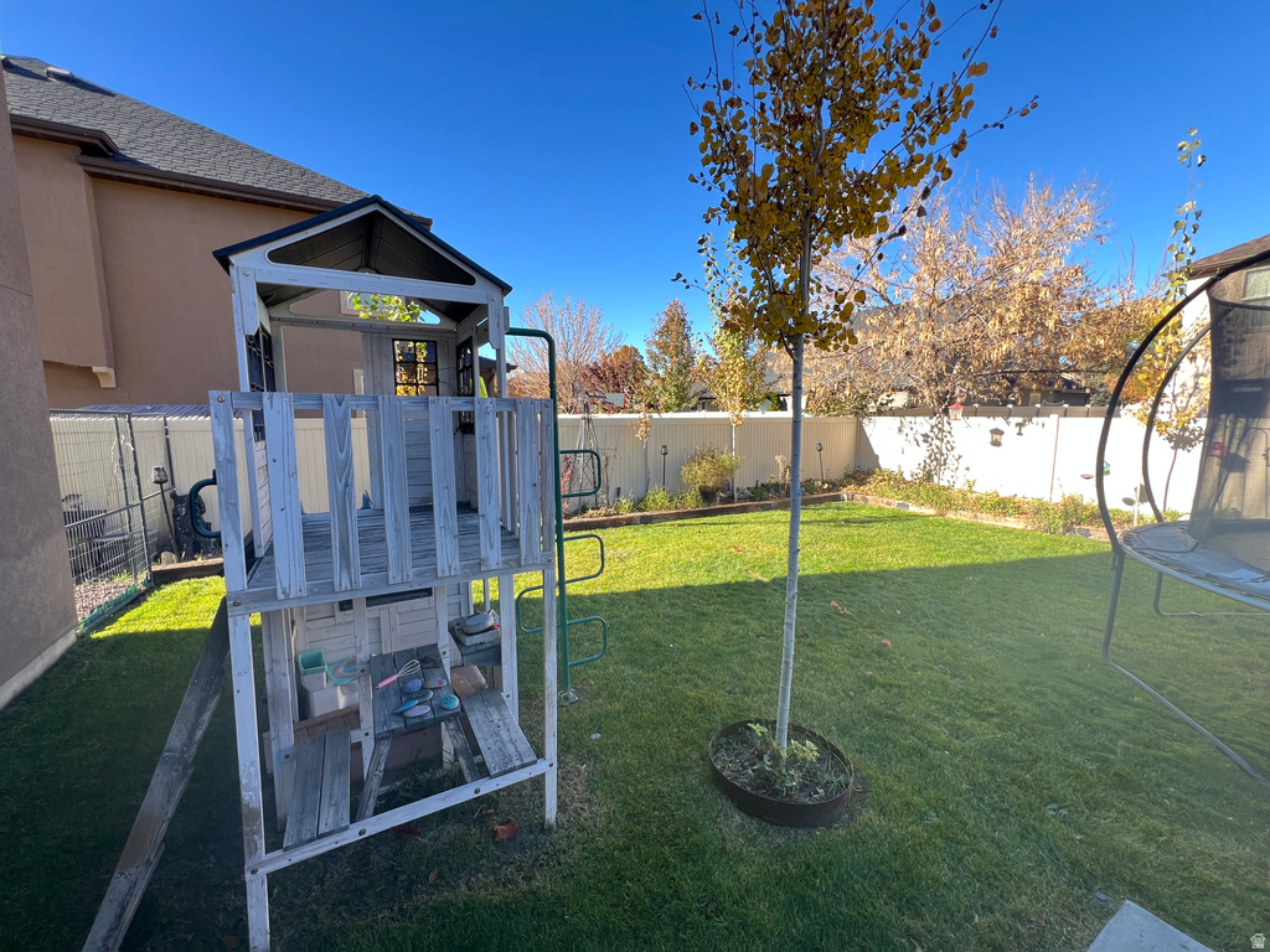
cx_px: 635
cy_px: 476
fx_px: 477
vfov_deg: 89.9
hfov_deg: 106.2
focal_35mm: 13
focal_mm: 1.57
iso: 32
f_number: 1.8
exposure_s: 1/138
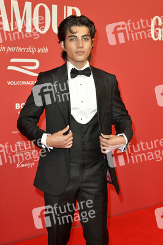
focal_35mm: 48
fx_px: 327
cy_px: 122
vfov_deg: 41.1
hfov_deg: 28.0
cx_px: 82
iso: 1600
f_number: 6.3
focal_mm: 48
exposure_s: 1/250
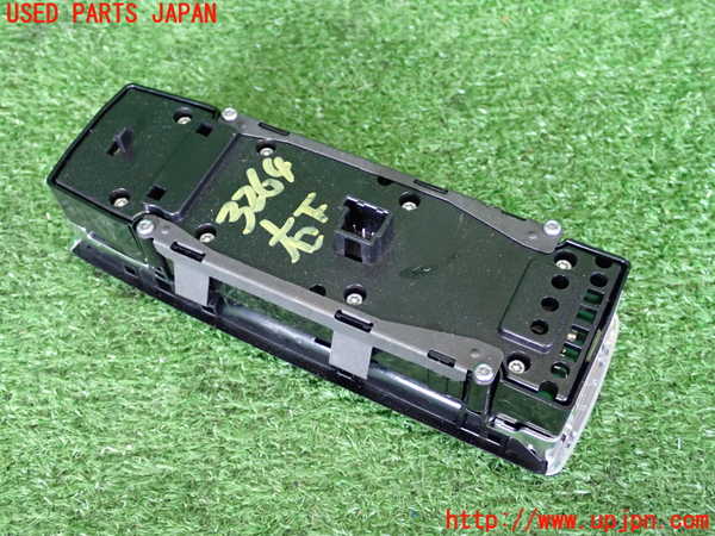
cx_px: 358
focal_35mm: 44
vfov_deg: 32.9
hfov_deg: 42.9
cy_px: 268
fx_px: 909
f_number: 2.9
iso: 800
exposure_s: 1/25
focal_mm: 7.84
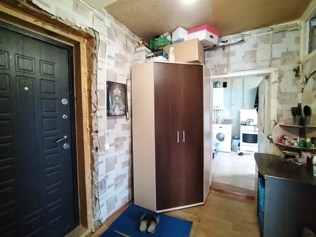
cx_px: 158
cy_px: 118
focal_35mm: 17
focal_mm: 1.42
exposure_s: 1/25
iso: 886
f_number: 2.2
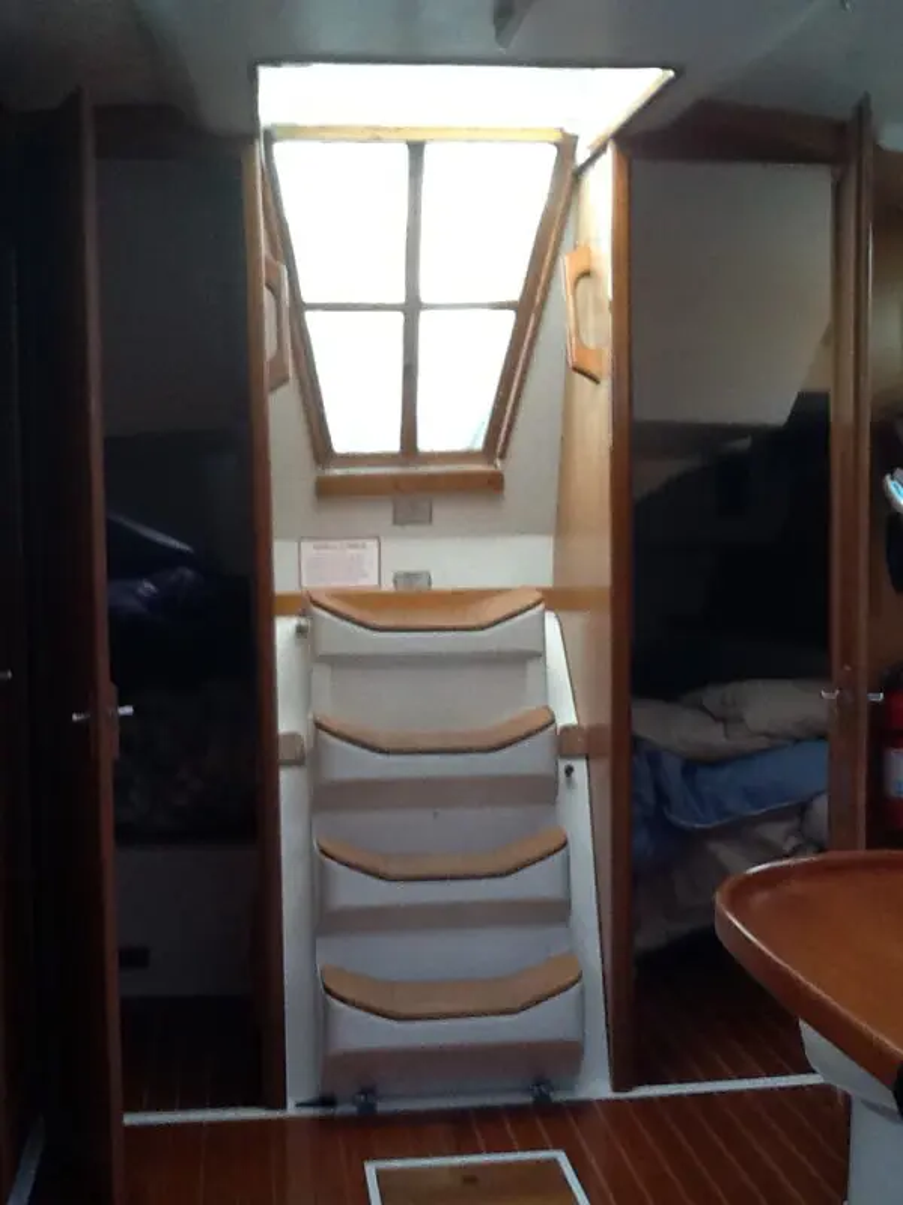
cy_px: 602
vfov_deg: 42.9
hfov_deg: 32.9
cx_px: 452
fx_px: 1530
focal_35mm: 44
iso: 160
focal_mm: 2.03
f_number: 2.4
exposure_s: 1/30
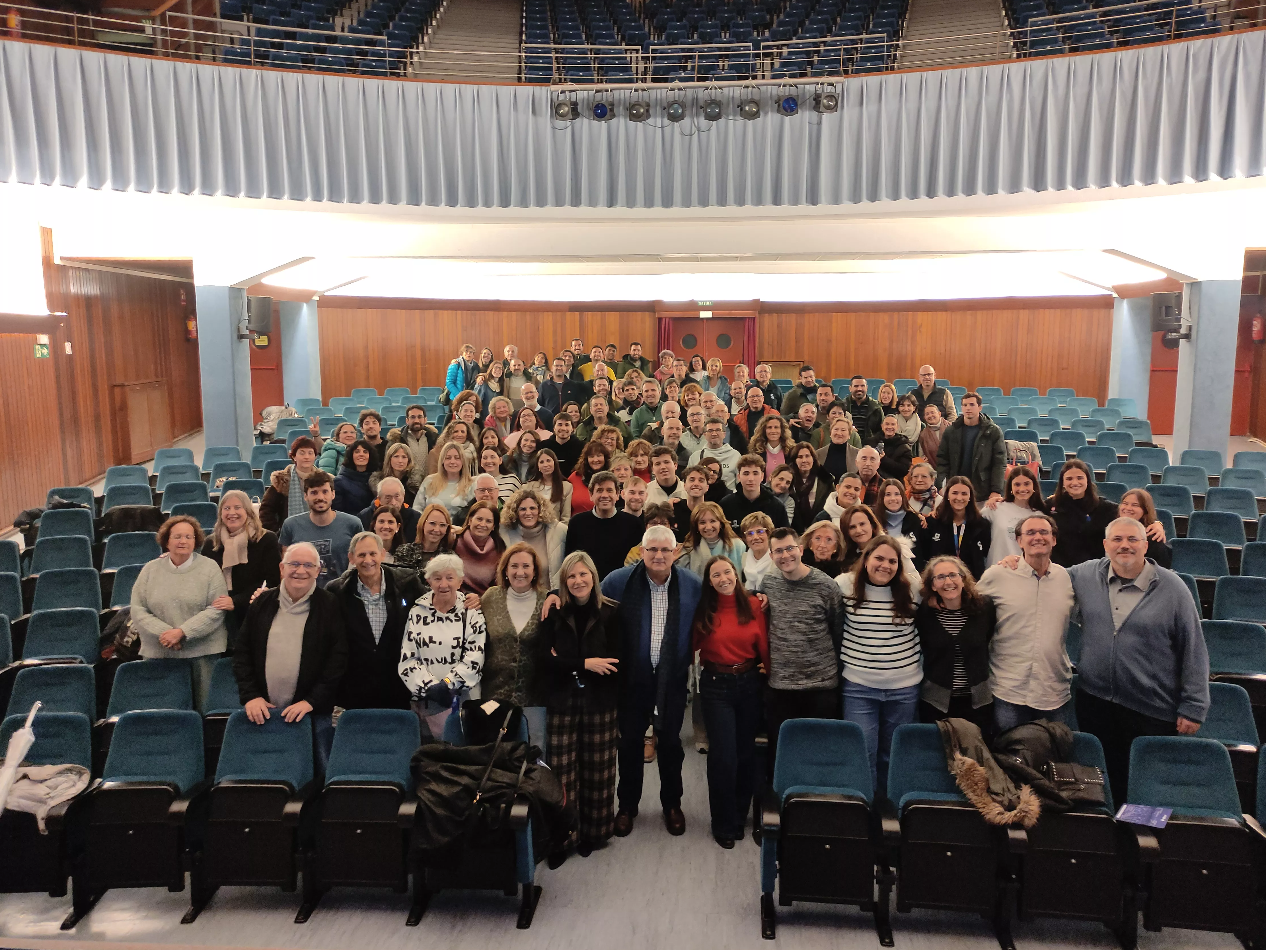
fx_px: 951
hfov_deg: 67.3
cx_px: 643
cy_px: 463
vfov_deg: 53.1
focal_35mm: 26
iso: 1060
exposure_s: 1/17
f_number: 1.89
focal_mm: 5.43
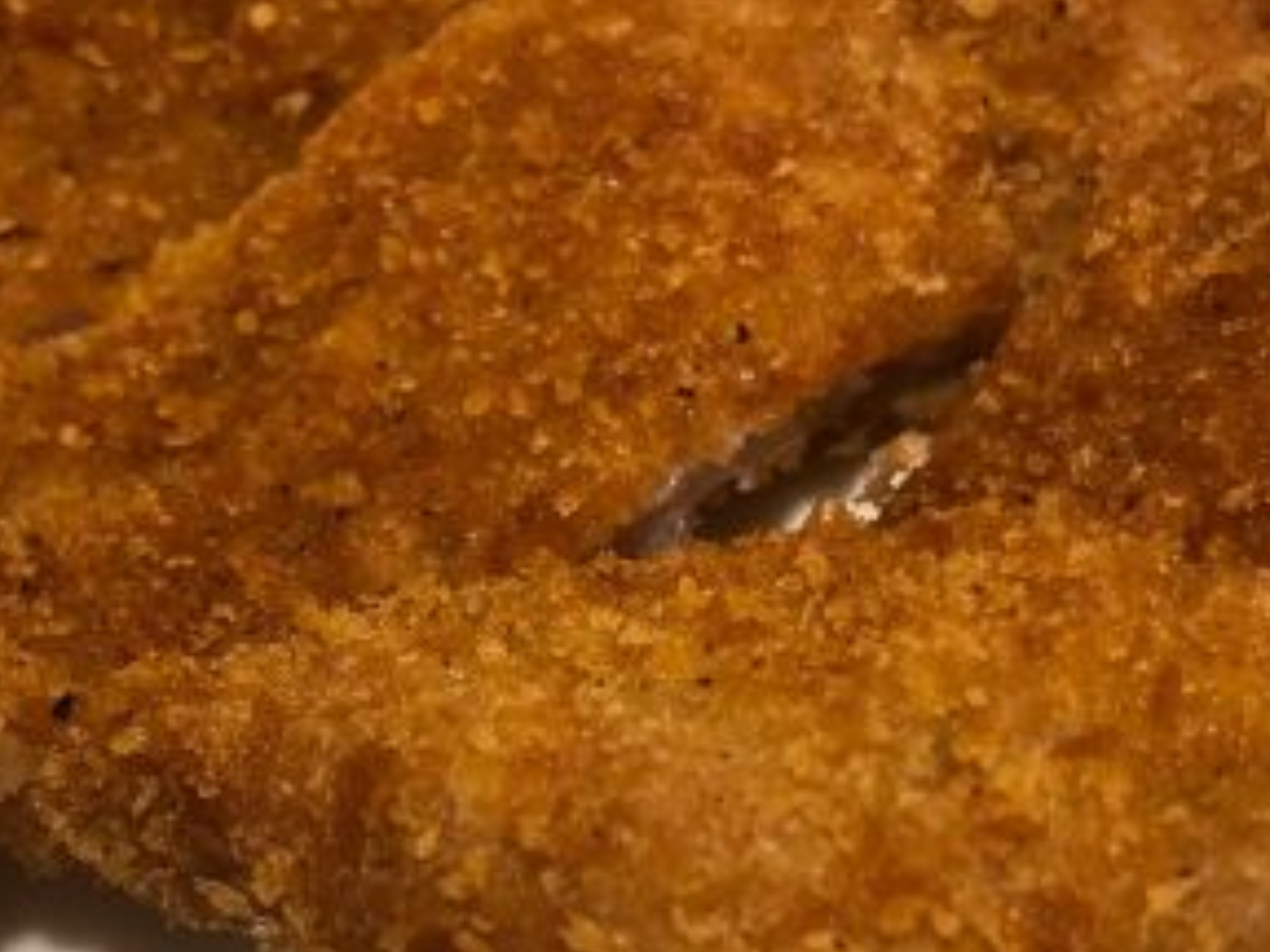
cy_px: 443
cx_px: 432
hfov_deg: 28.4
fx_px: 2495
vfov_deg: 21.6
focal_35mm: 68
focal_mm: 4
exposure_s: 1/17
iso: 32
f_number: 1.8
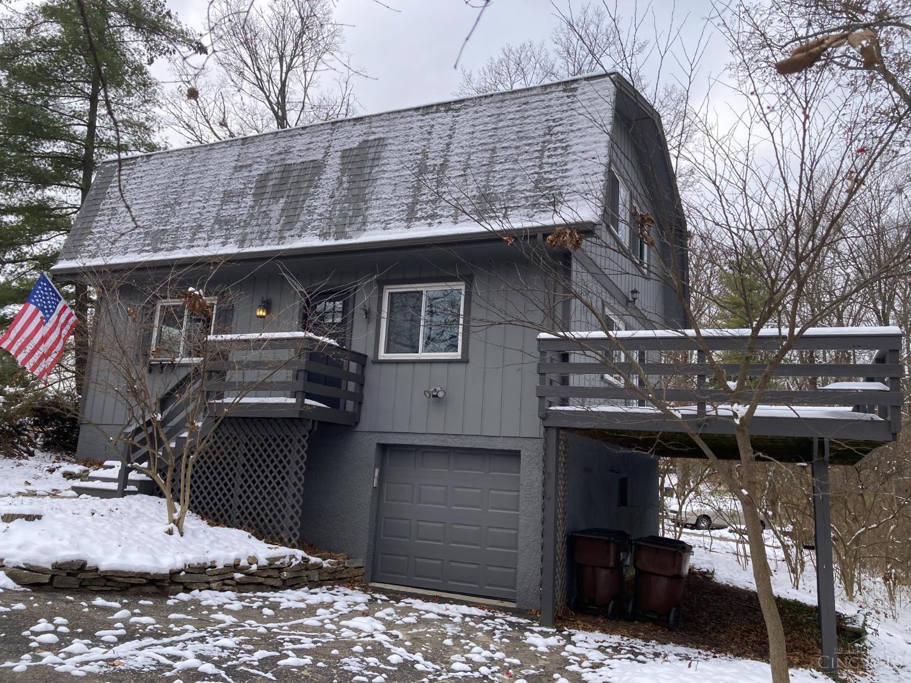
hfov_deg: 63.4
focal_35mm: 28
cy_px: 342
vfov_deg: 49.7
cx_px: 456
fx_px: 737
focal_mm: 3.99
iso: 20
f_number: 1.8
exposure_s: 1/838
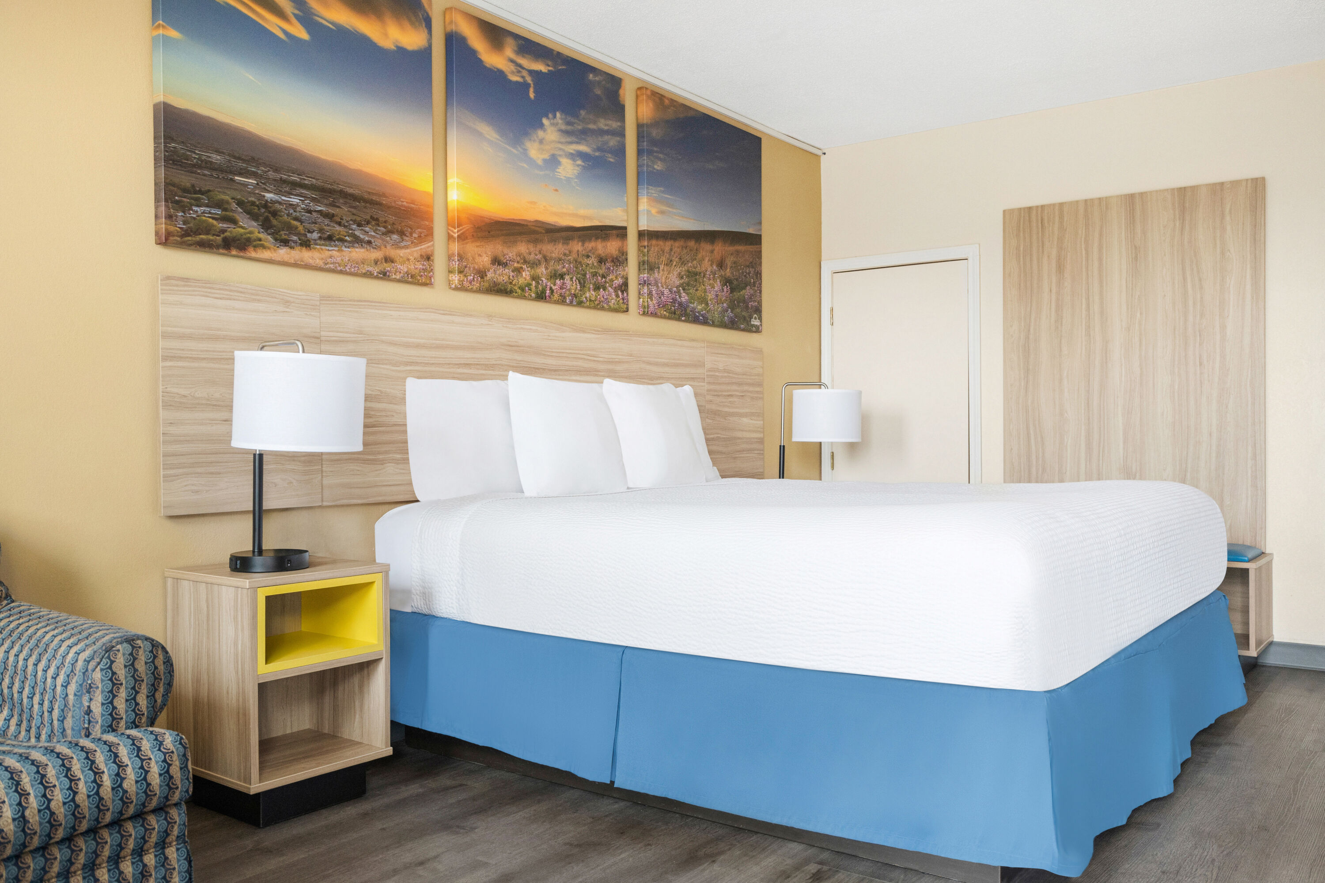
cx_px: 662
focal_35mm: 29
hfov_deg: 63.2
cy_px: 442
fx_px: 1076
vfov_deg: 44.6
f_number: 4
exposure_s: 1/500
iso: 800
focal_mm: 19.5
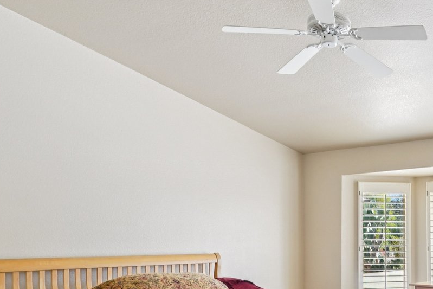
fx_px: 509
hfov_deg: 41.1
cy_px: 236
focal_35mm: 42
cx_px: 417
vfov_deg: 30.8
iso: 400
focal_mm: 16.5
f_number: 8
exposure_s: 1/20
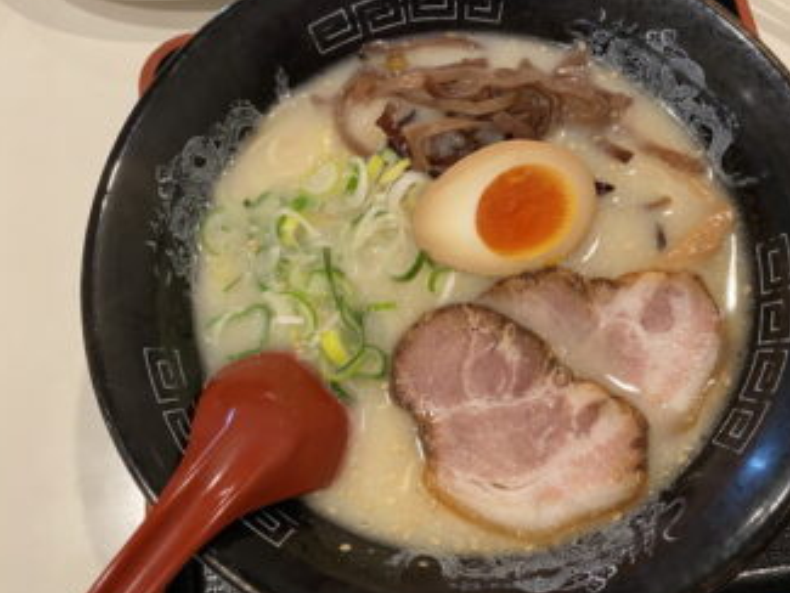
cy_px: 303
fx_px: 685
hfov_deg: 59.8
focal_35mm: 30
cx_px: 444
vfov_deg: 46.8
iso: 200
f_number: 1.8
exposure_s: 1/50
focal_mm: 4.25
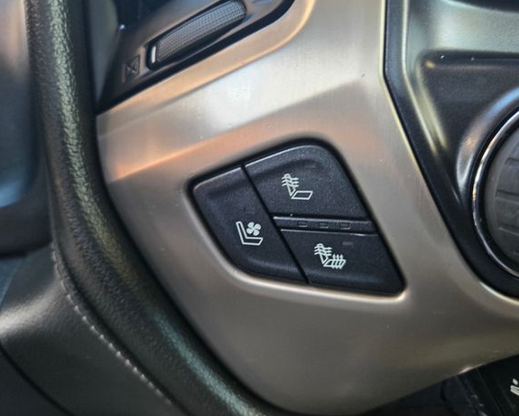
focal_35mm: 25
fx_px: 384
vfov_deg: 56.8
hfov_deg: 68.1
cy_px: 214
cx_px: 269
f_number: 1.8
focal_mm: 5.4
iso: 320
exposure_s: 1/40.1
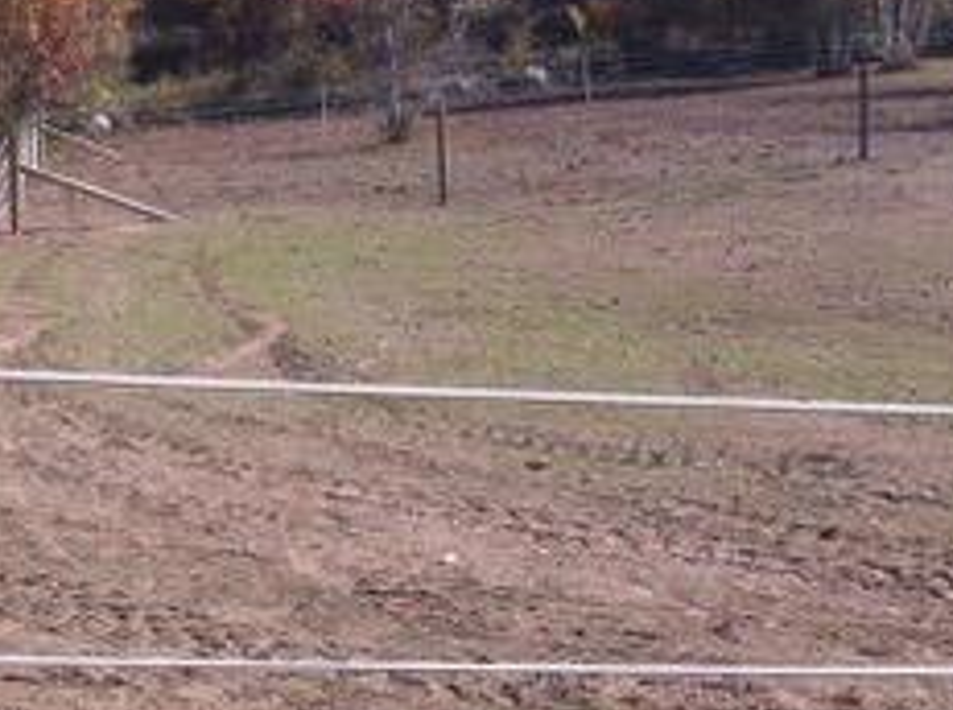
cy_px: 594
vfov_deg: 15.1
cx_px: 25
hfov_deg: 19.7
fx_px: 2664
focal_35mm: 97
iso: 80
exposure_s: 1/914
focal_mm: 3.85
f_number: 2.8
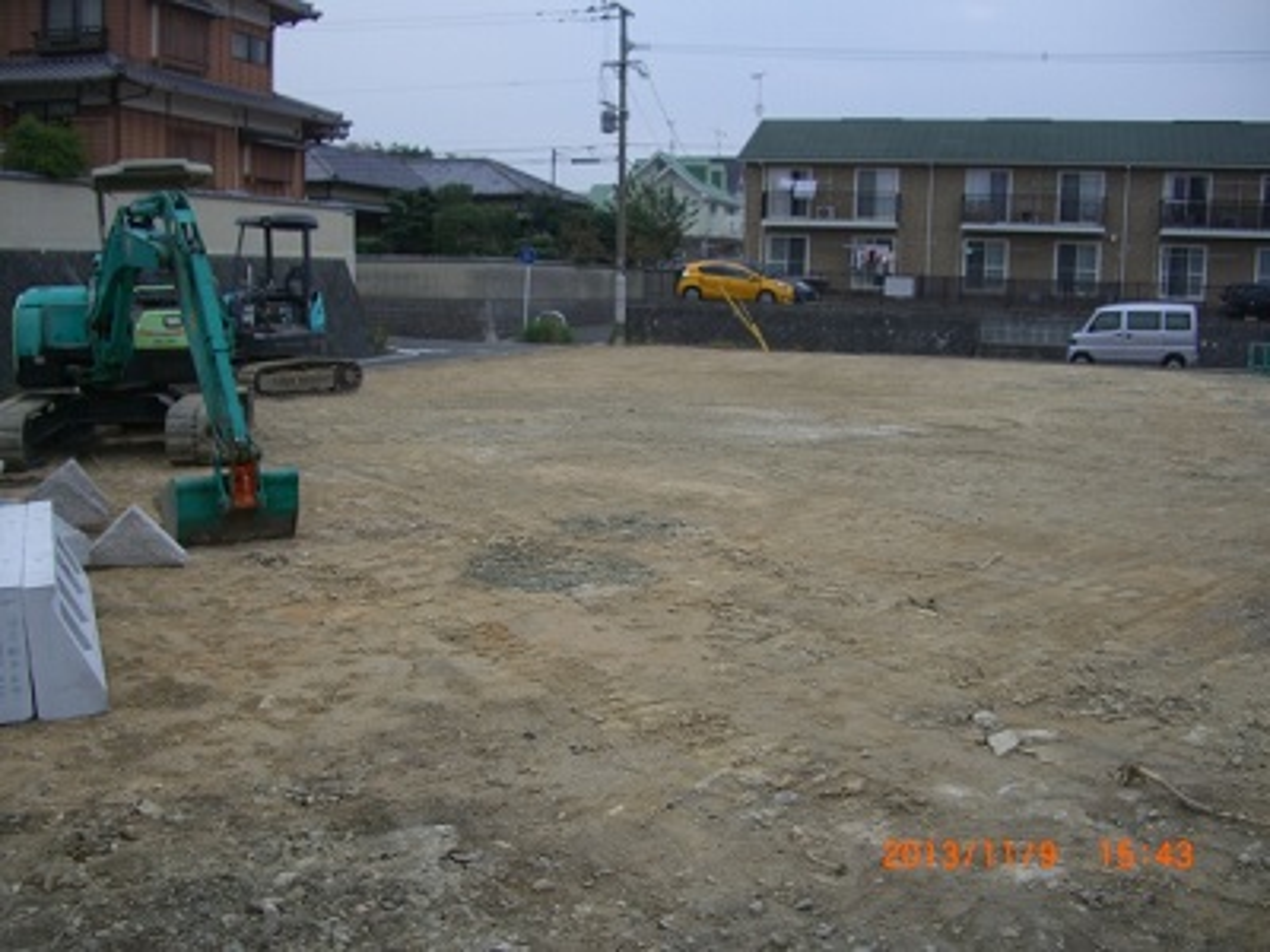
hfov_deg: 49.0
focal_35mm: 38
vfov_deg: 37.7
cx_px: 635
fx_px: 1394
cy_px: 476
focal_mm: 7.9
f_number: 2.8
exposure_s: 1/250
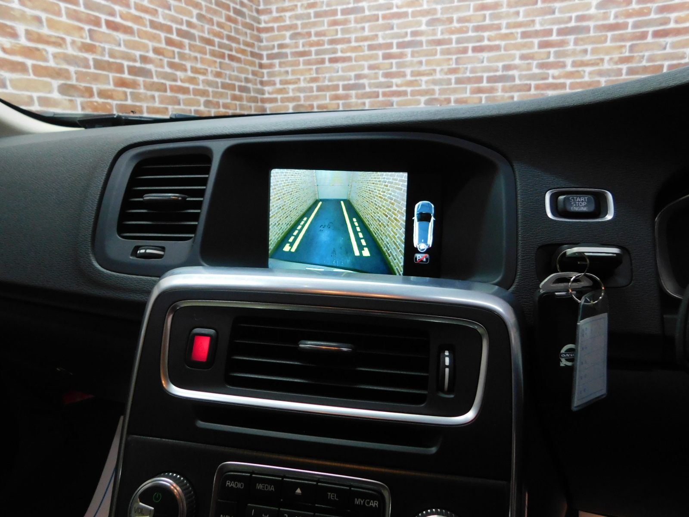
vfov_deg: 58.9
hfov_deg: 73.9
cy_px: 258
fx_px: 458
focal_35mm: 23
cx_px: 344
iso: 360
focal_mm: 4
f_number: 3
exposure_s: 1/30
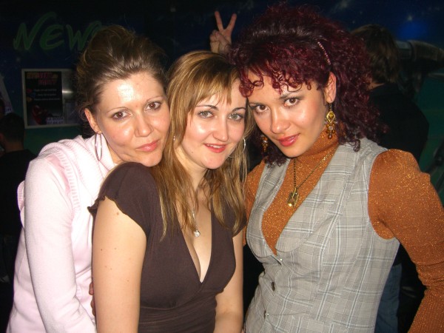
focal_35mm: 38
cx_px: 222
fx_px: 487
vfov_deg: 37.7
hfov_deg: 49.0
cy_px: 166
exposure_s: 1/60
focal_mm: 7.9
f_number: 2.8
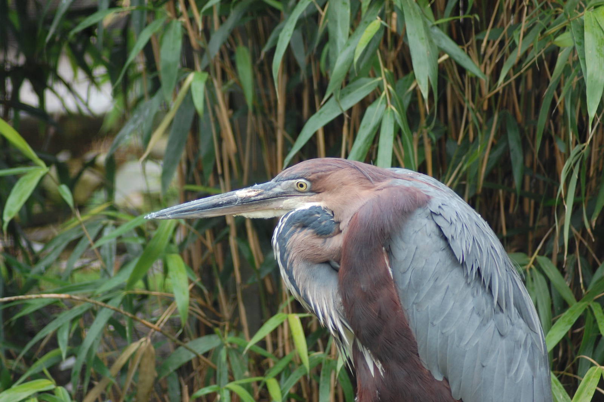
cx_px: 302
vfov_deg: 8.7
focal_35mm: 158
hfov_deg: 13.1
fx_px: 2640
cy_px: 201
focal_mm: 105
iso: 400
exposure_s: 1/160
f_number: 4.2
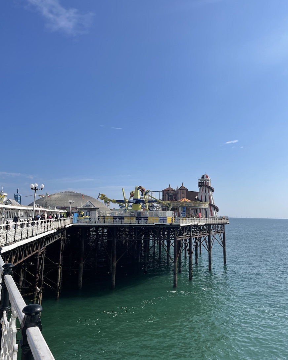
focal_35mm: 28
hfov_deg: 51.5
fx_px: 298
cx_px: 149
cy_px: 169
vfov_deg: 62.2
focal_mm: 4.2
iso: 32
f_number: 1.6
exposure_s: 1/6135
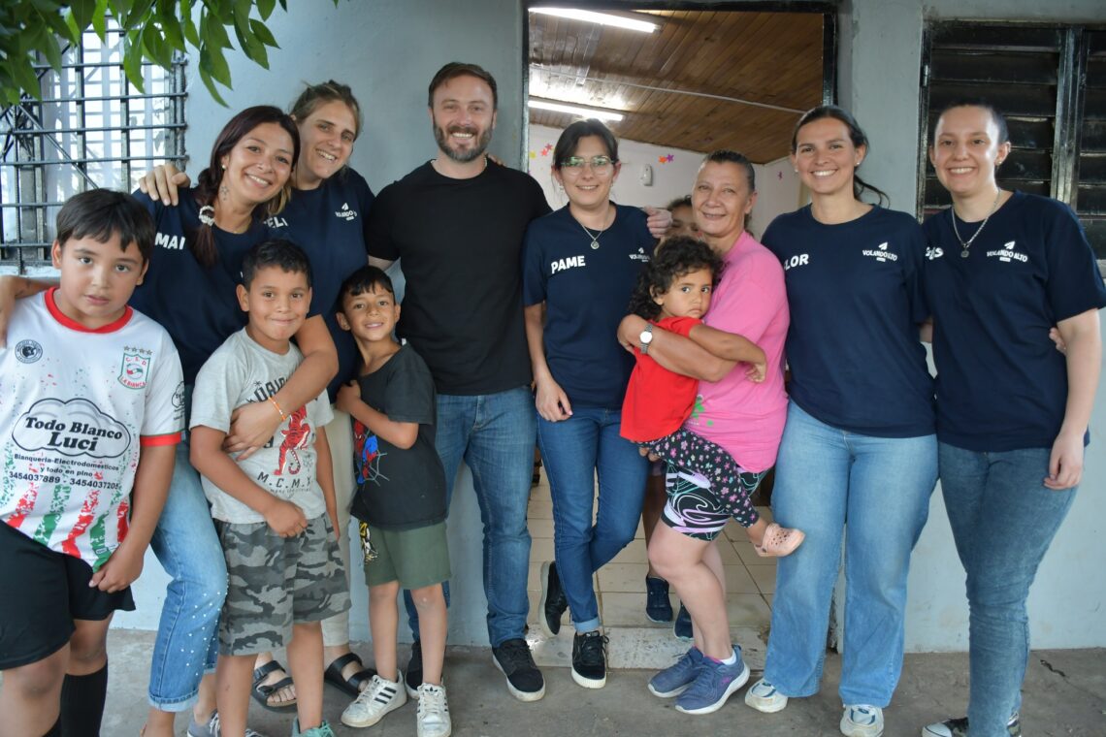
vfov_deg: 47.9
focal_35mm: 27
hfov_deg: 67.4
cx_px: 553
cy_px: 368
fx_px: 829
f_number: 3.5
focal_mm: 18
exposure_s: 1/40
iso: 640
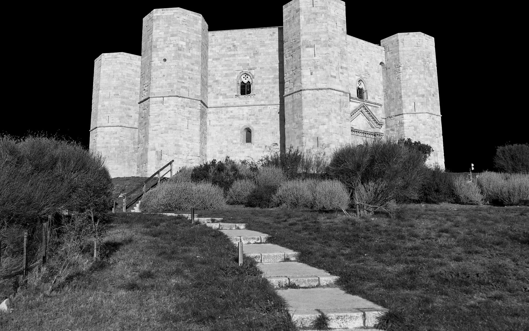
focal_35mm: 35
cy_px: 140
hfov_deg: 55.2
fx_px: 505
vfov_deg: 36.2
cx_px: 294
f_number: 8
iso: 100
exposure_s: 1/400
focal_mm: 26
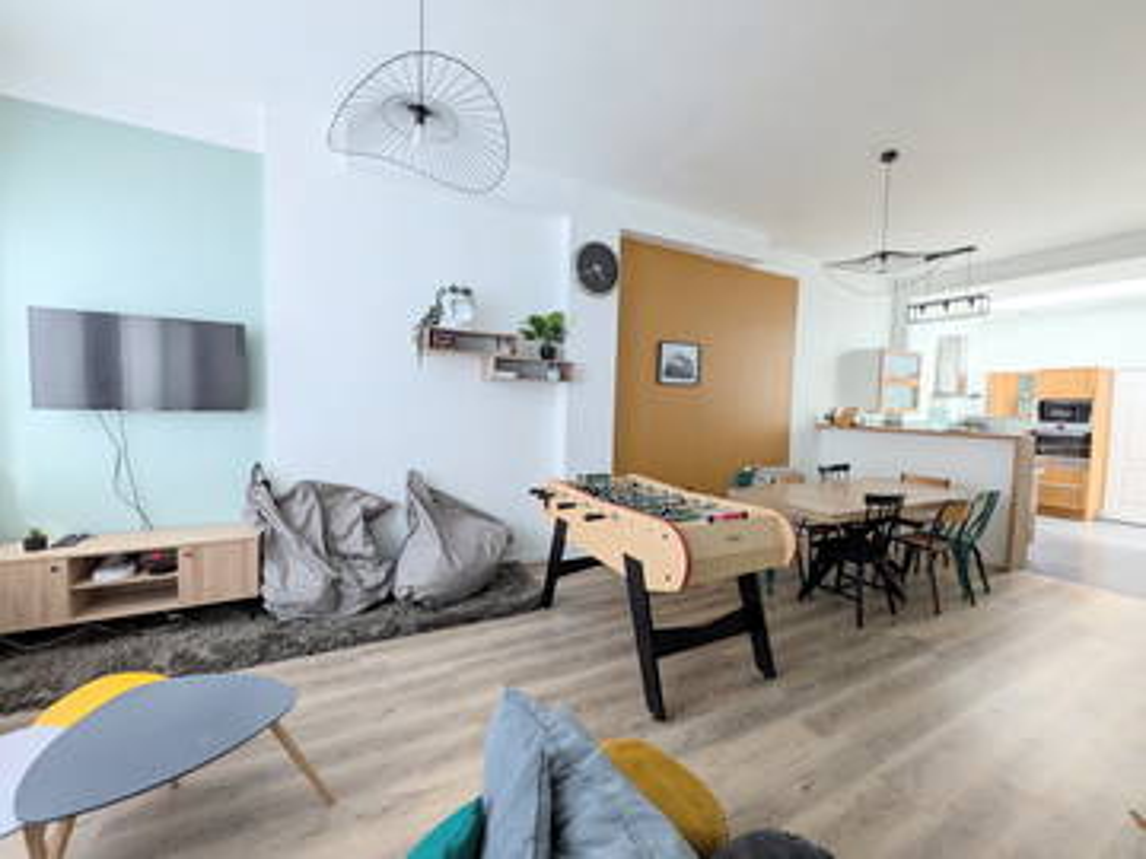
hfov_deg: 102.1
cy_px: 430
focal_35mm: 14
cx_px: 573
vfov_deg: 85.7
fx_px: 463
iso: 159
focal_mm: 1.83
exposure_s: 1/25
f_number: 2.2
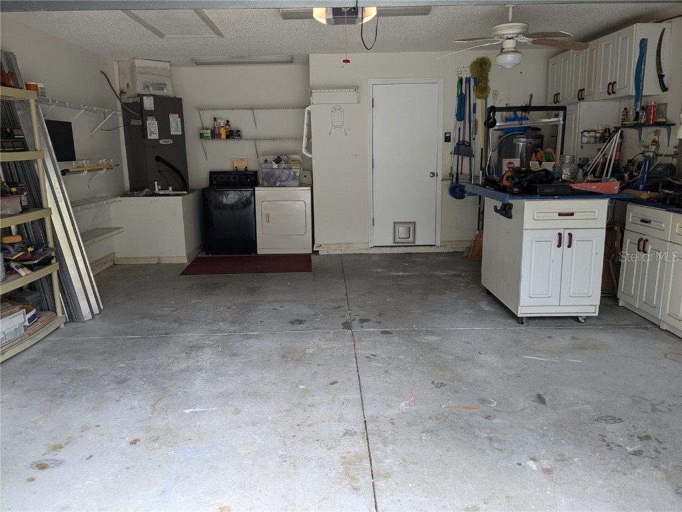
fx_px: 532
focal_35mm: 27
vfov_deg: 51.4
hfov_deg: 65.3
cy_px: 256
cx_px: 341
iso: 54
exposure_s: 1/120
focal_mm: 4.38
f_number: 1.73
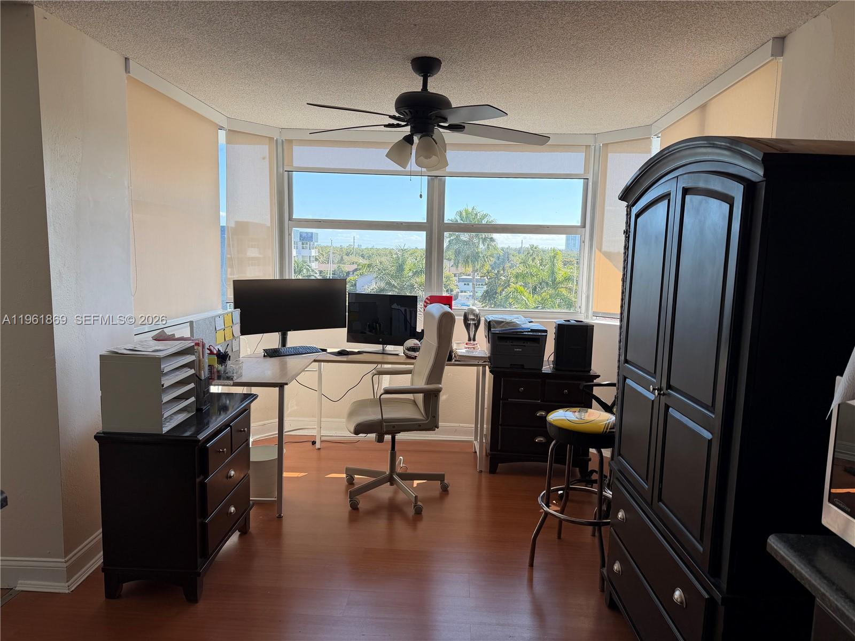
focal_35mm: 24
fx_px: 593
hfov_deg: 71.6
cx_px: 428
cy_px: 320
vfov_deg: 56.8
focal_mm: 6.76
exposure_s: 1/683
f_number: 1.78
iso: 80
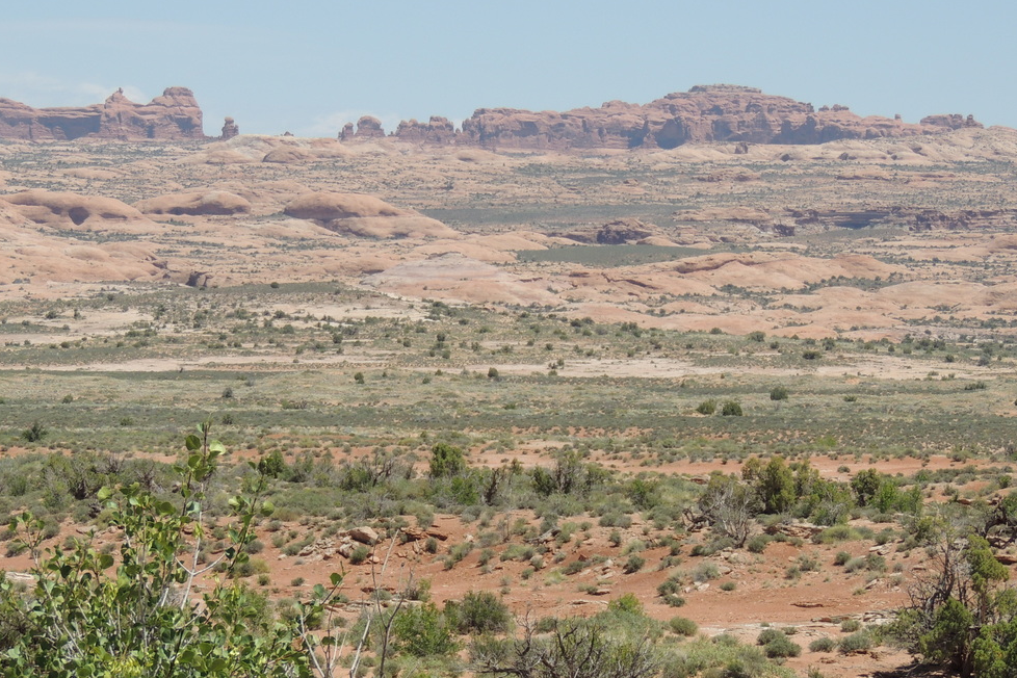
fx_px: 4039
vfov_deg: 9.6
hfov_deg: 14.3
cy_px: 443
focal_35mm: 143
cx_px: 490
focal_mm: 18.7
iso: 100
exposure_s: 1/800
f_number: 4.2
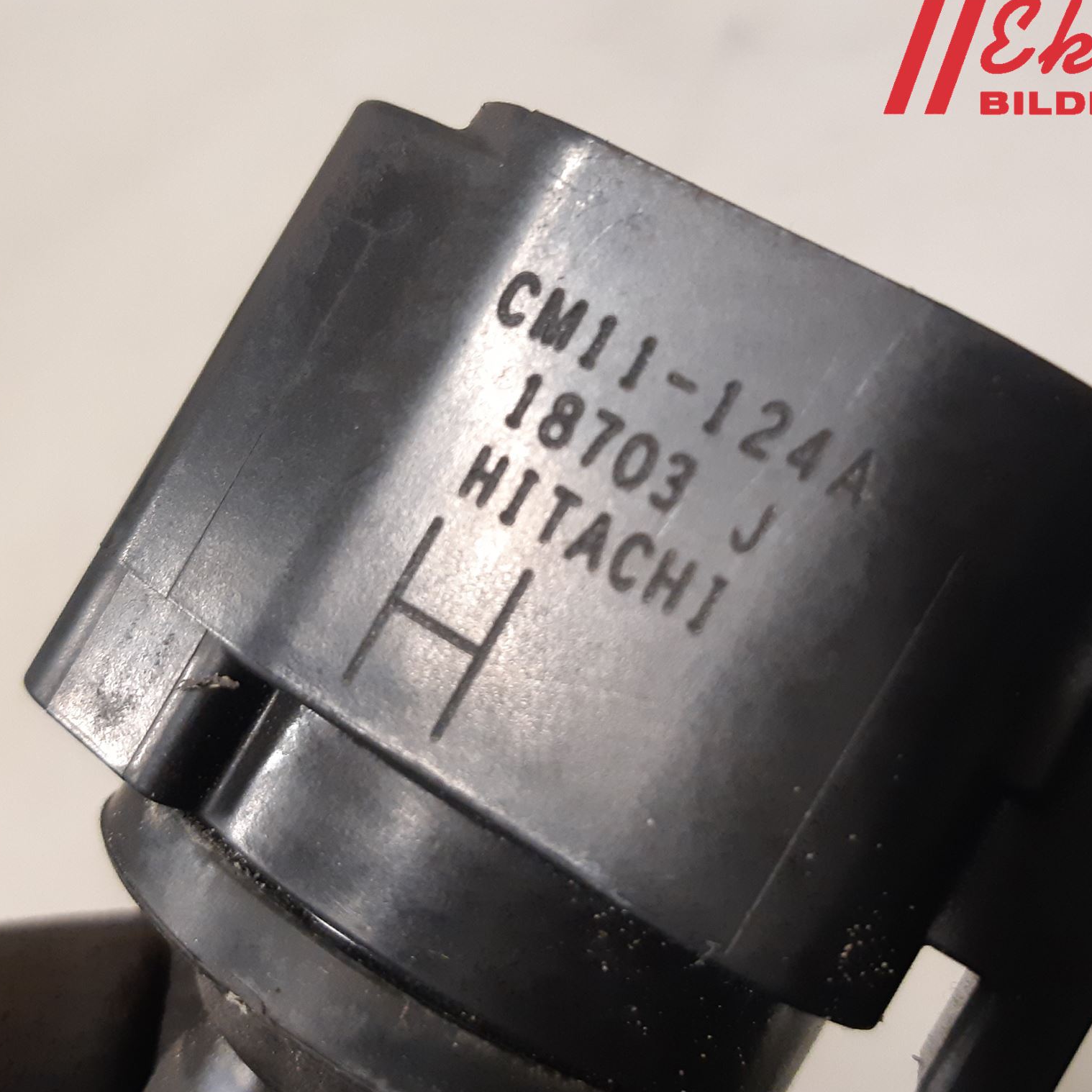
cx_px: 588
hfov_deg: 52.5
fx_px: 1106
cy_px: 545
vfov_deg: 52.5
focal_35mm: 31
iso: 250
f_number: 1.7
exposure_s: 1/50
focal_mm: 3.93
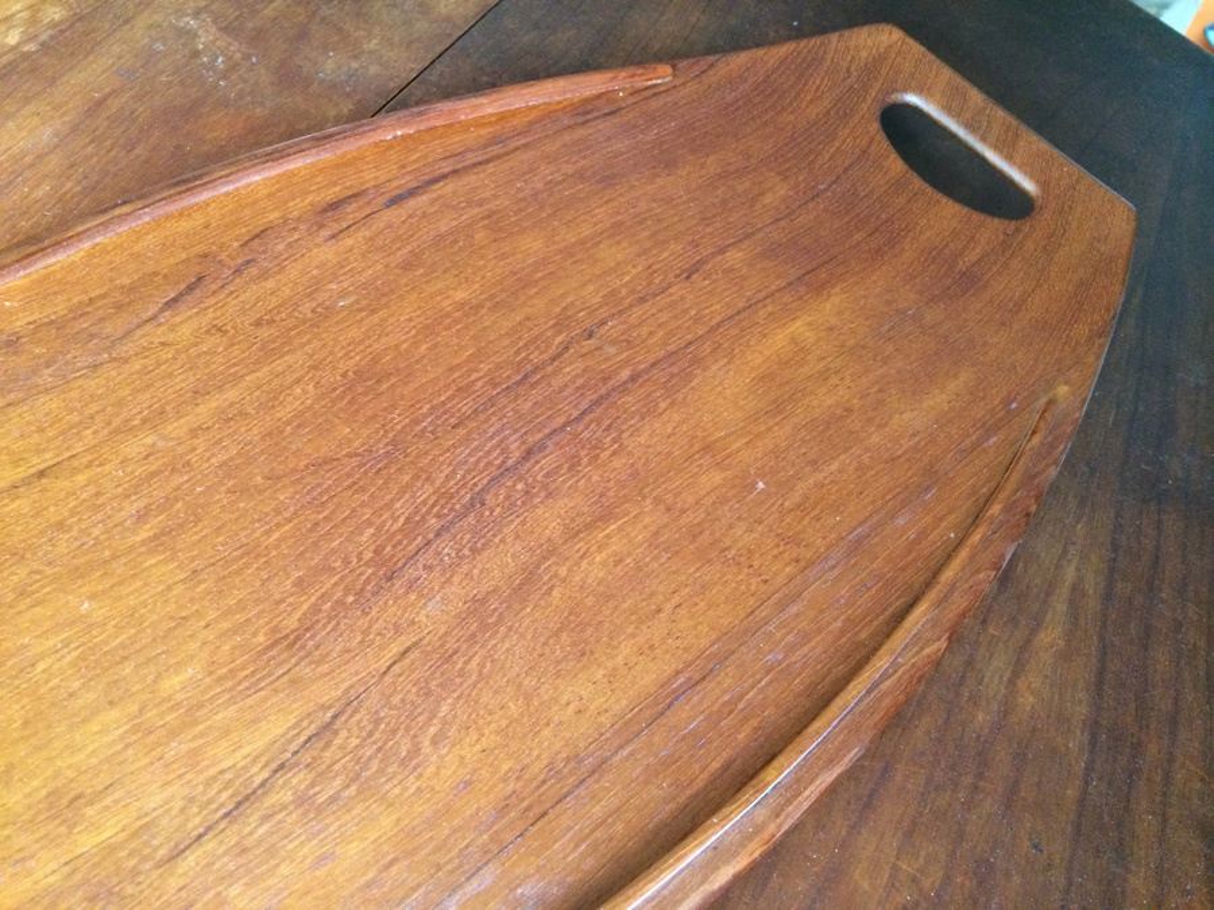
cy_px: 455
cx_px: 607
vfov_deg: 46.8
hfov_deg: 60.0
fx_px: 1052
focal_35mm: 30
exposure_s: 1/30
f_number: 2.2
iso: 250
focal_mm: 4.12
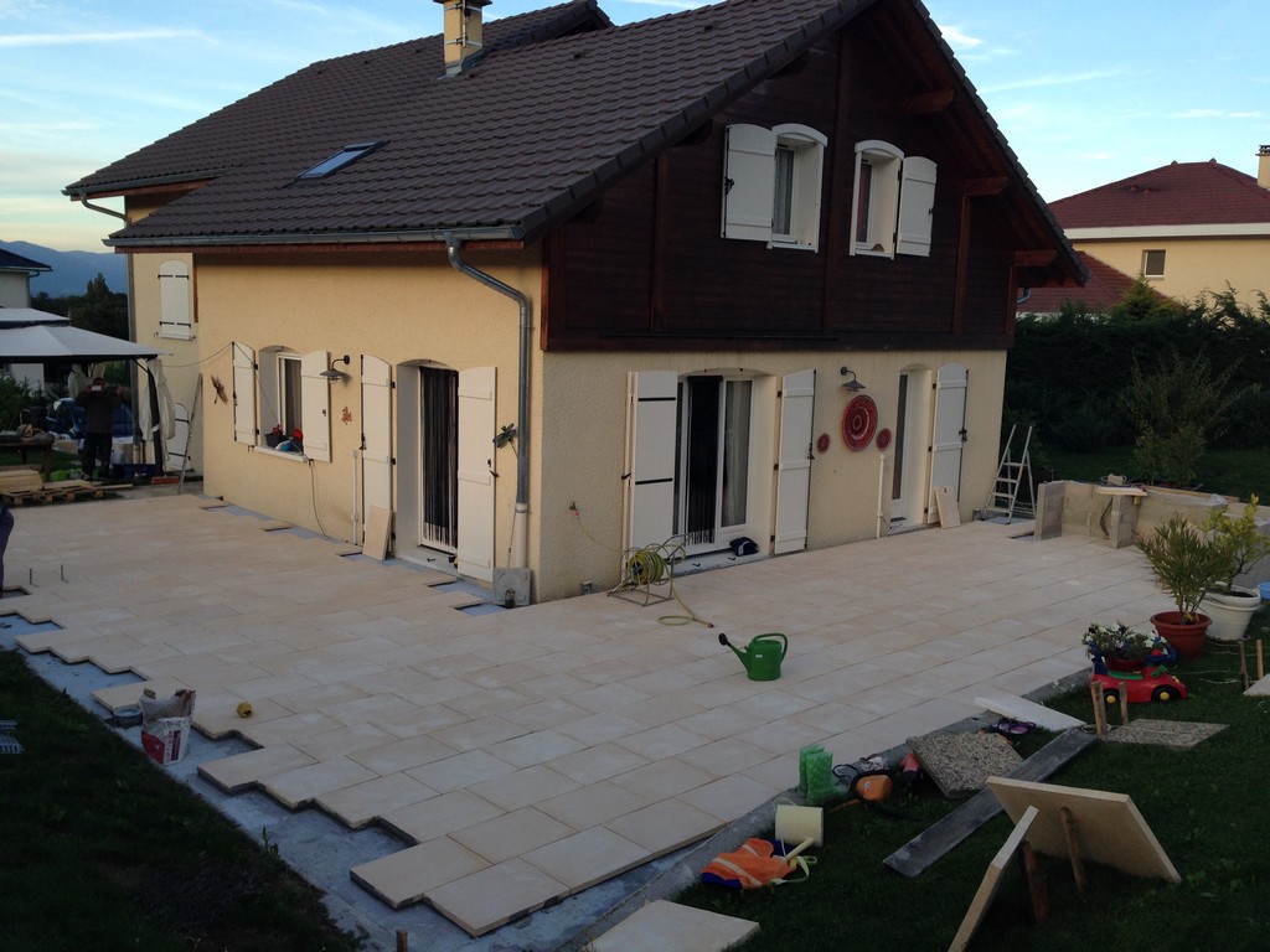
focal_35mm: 33
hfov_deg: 55.4
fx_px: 1211
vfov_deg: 42.9
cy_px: 476
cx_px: 635
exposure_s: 1/296
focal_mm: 4.12
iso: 50
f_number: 2.4
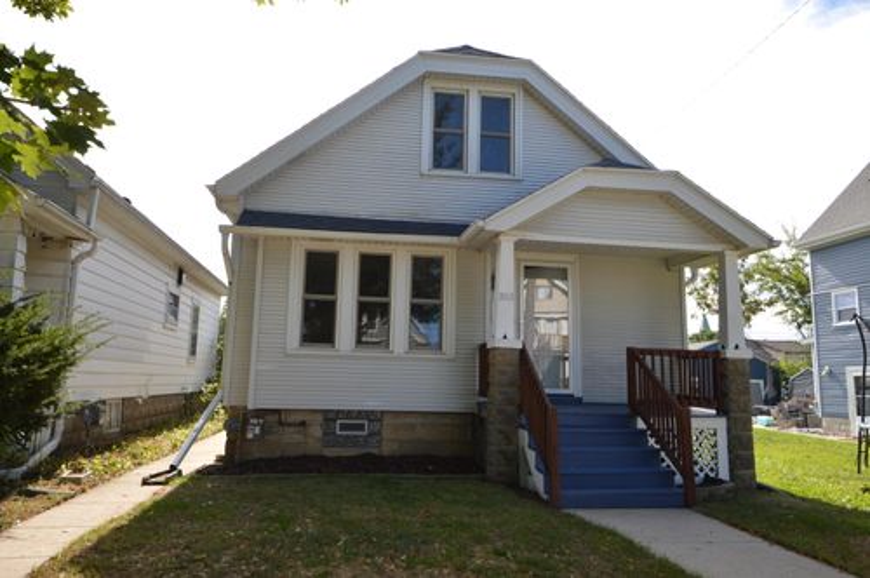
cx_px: 435
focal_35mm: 26
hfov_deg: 70.5
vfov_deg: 50.3
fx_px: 615
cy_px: 289
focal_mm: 17
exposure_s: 1/125
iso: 100
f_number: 5.6
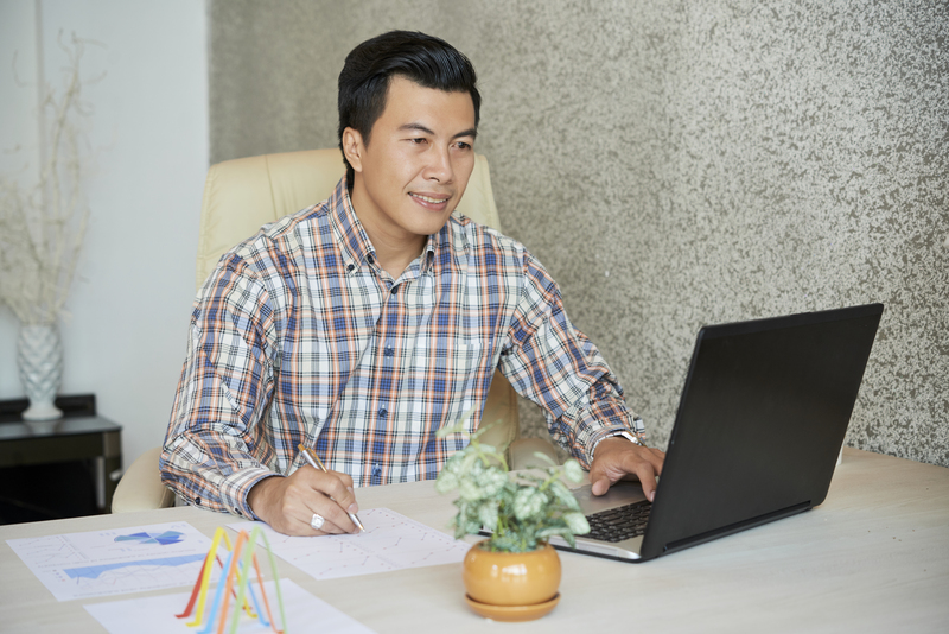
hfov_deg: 33.4
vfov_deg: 22.6
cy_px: 317
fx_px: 1582
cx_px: 474
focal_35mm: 60
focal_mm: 60
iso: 400
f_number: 4.5
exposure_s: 1/125
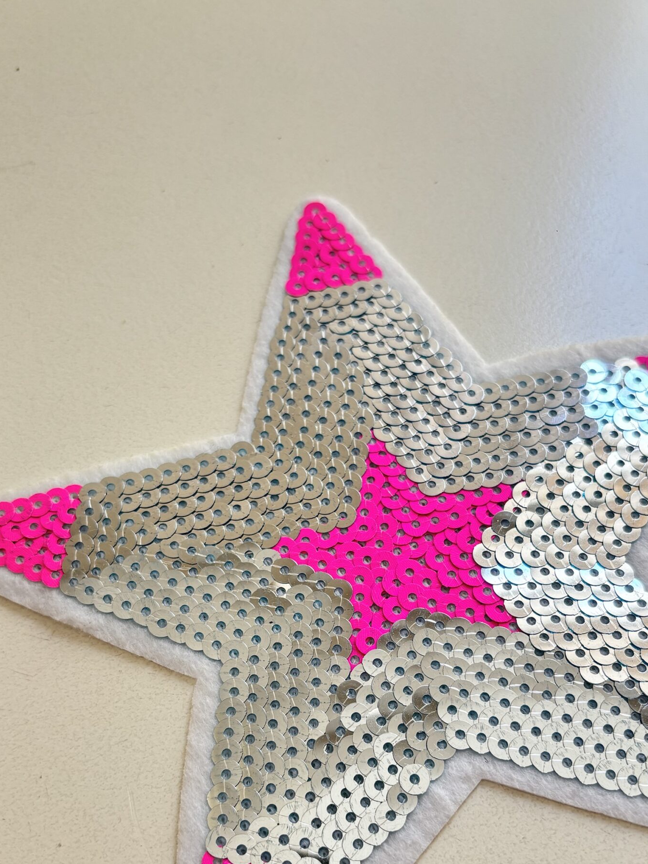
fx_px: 924
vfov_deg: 49.2
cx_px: 352
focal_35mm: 37
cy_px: 583
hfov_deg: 38.6
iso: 64
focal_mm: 5.96
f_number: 1.6
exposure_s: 1/121
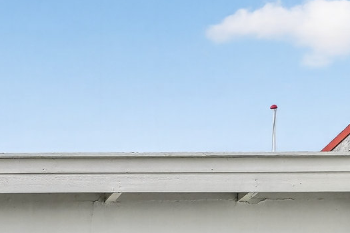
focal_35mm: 122
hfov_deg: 15.0
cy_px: 422
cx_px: -241
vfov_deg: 10.5
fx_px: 1186
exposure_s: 1/640
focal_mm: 25
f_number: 7.1
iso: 400
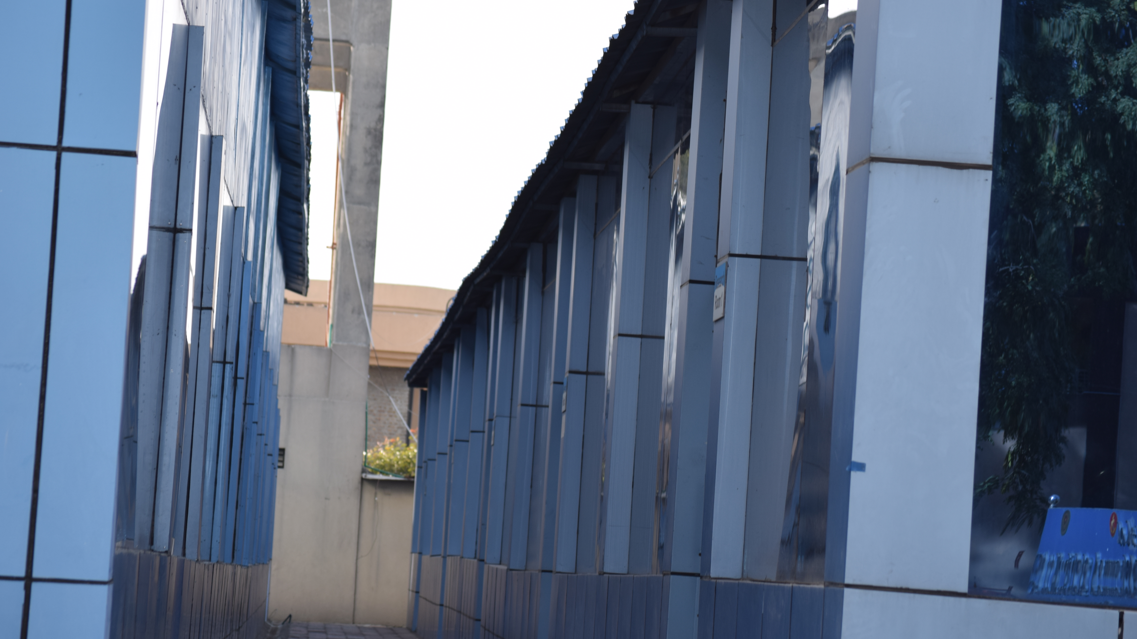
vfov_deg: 9.4
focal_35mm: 129
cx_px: 568
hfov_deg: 16.6
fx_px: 3889
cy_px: 315
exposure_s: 1/200
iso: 100
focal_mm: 82
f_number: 7.1
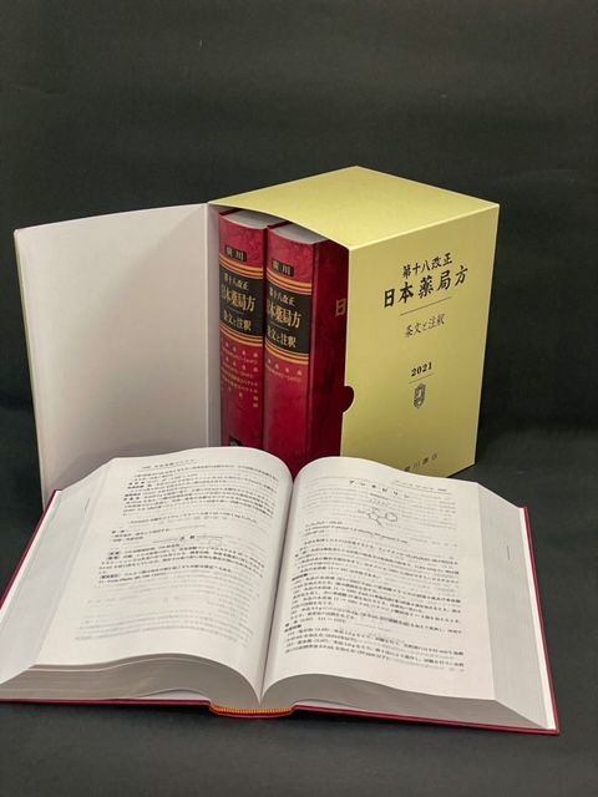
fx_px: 1198
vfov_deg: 36.8
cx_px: 299
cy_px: 398
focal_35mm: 52
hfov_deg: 28.0
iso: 250
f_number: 2
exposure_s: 1/50
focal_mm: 6
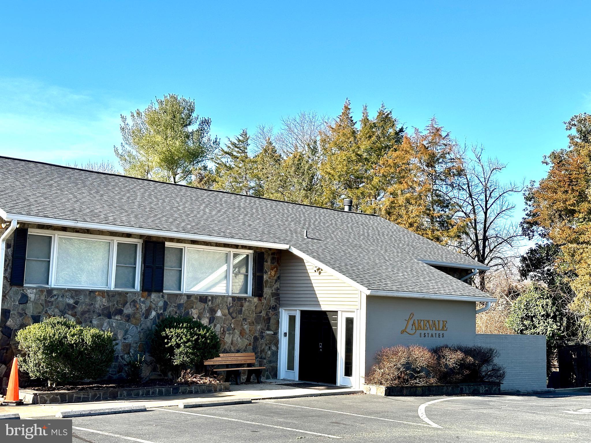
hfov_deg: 39.7
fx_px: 820
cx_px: 296
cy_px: 222
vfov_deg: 30.3
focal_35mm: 48
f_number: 1.78
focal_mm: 6.86
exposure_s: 1/2070
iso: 64
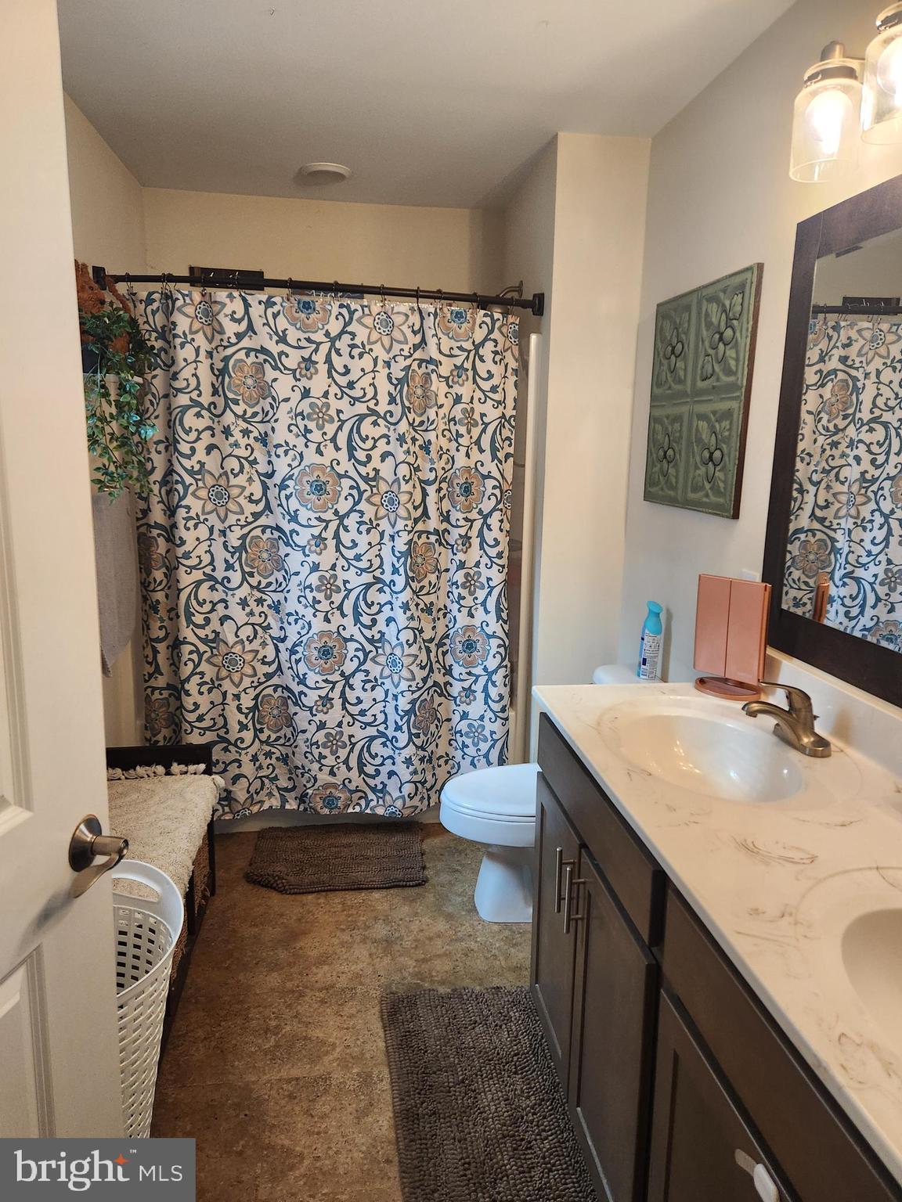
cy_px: 601
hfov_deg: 58.9
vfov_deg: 73.9
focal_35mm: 23
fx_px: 799
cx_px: 451
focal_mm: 5.4
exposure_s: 1/120
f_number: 1.8
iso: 250
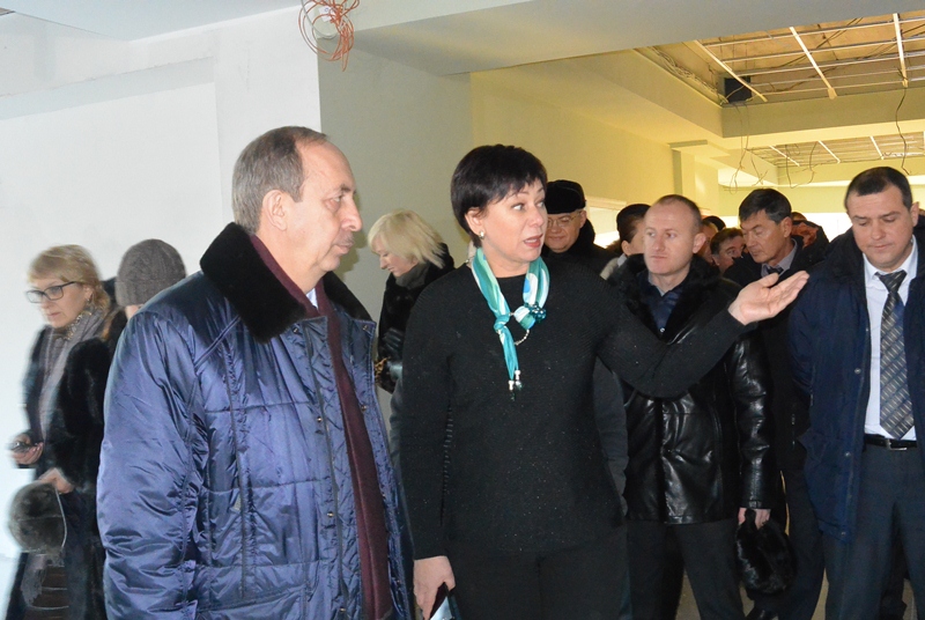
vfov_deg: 34.3
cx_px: 462
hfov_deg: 49.5
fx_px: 1004
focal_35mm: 39
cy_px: 310
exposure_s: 1/40
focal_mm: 14.5
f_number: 4
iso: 3200
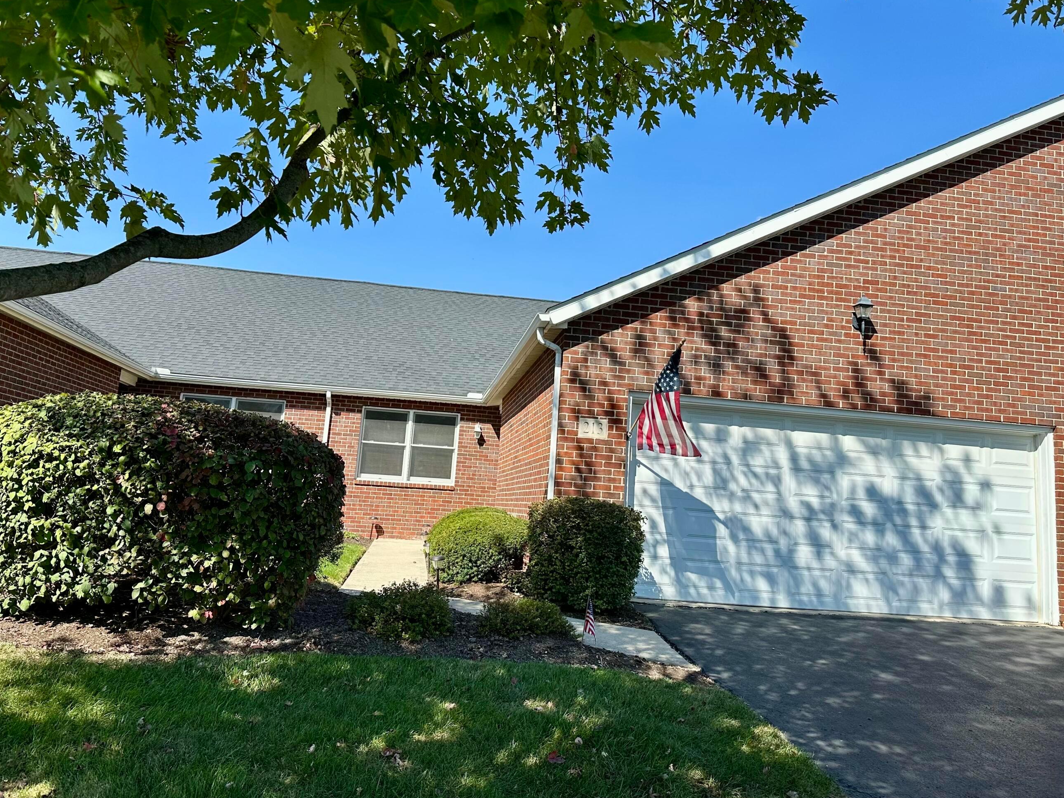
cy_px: 369
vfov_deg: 49.7
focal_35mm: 28
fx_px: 861
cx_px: 534
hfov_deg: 63.4
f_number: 1.78
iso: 80
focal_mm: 6.86
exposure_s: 1/3247
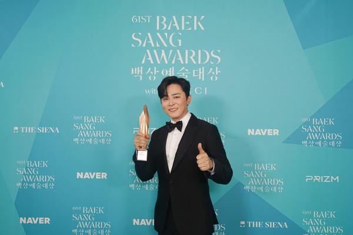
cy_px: 118
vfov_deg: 37.9
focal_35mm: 35
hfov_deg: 54.4
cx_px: 176
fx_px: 343
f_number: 7.1
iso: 1600
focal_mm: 35
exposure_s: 1/250
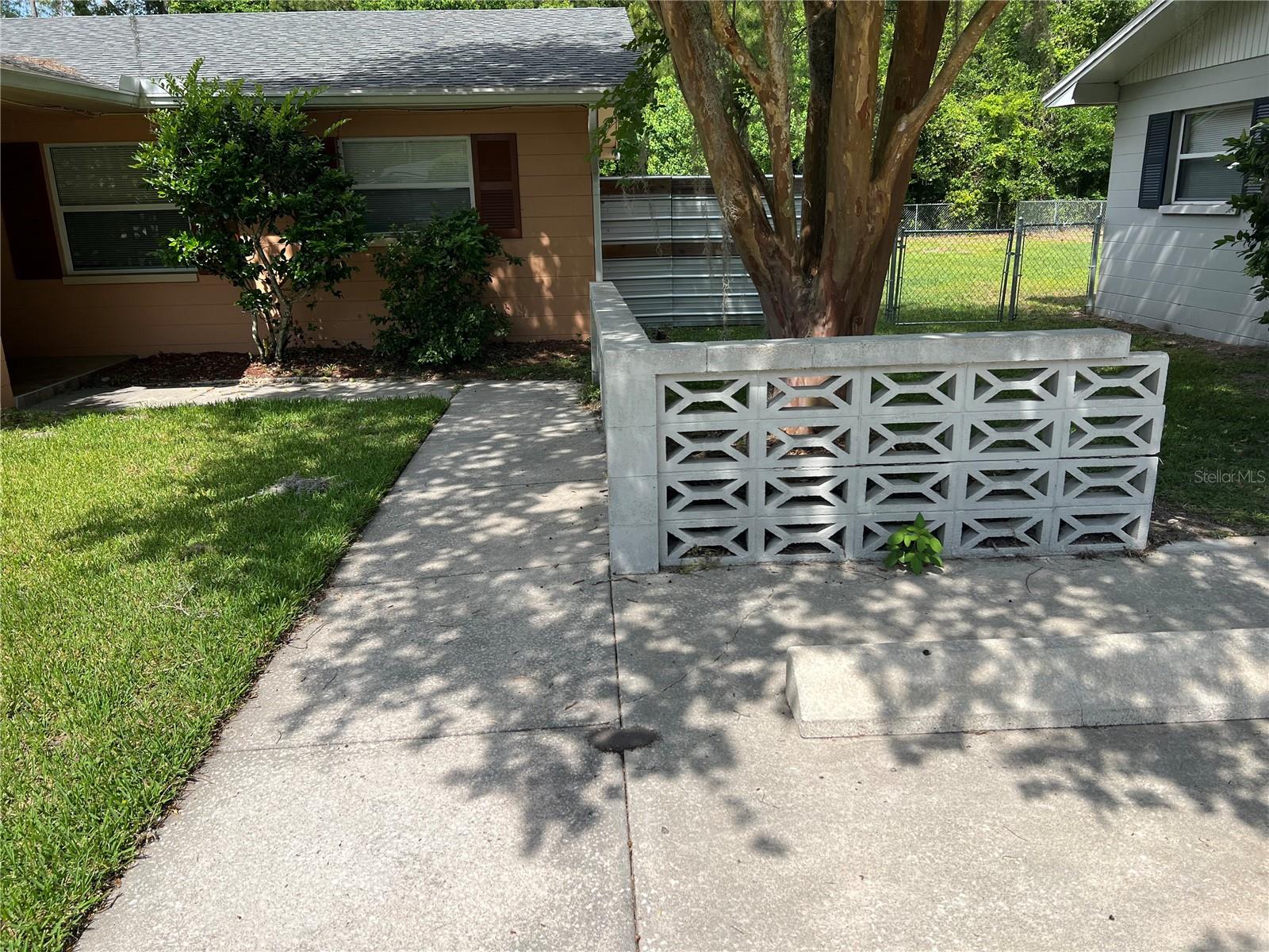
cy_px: 476
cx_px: 634
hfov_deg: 67.3
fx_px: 953
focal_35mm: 26
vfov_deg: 53.1
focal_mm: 5.7
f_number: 1.5
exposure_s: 1/3257
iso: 50
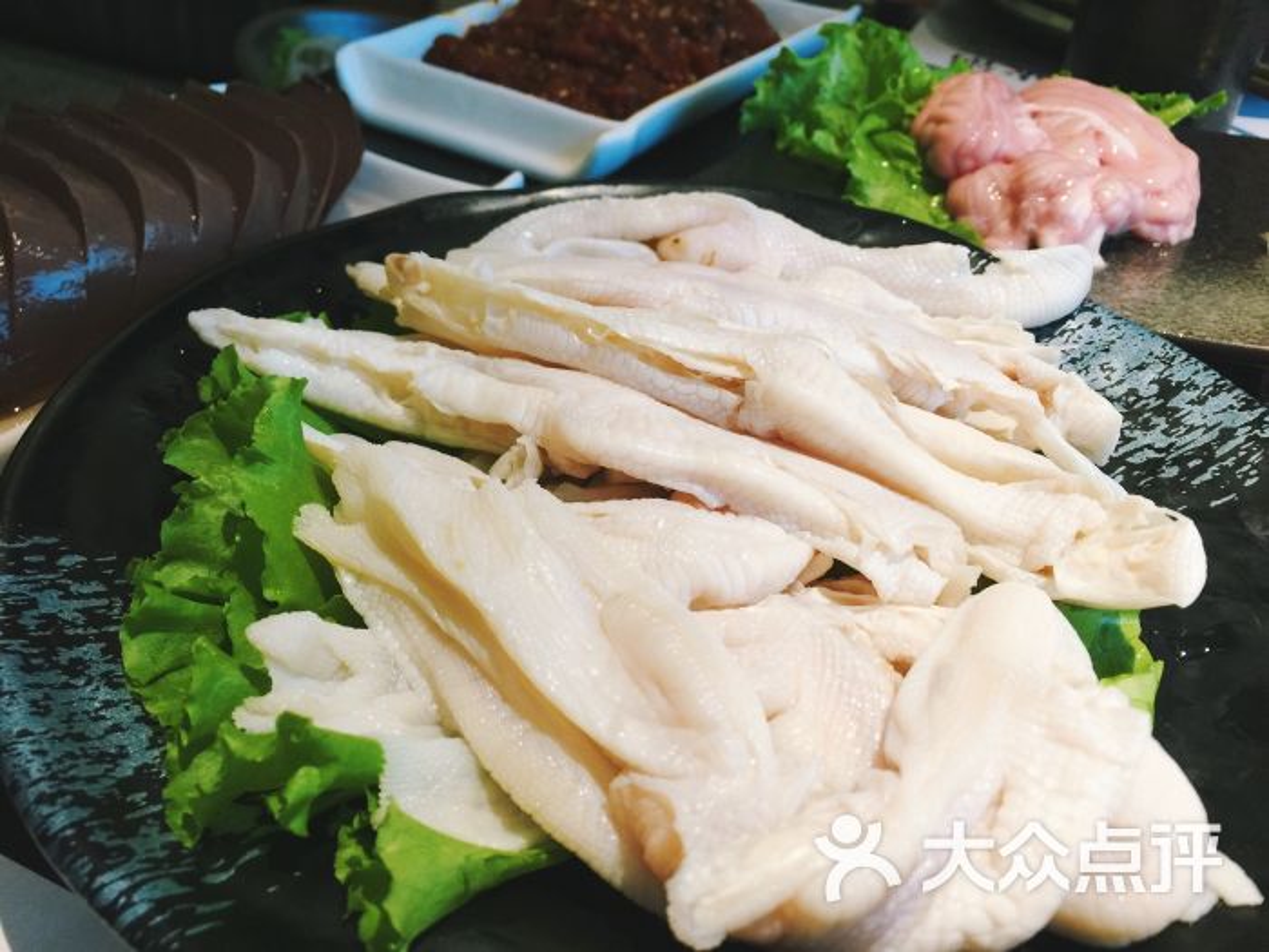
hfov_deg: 61.7
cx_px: 634
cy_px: 476
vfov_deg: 48.2
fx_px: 1063
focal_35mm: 29
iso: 40
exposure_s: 1/17
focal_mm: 4.15
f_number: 2.2
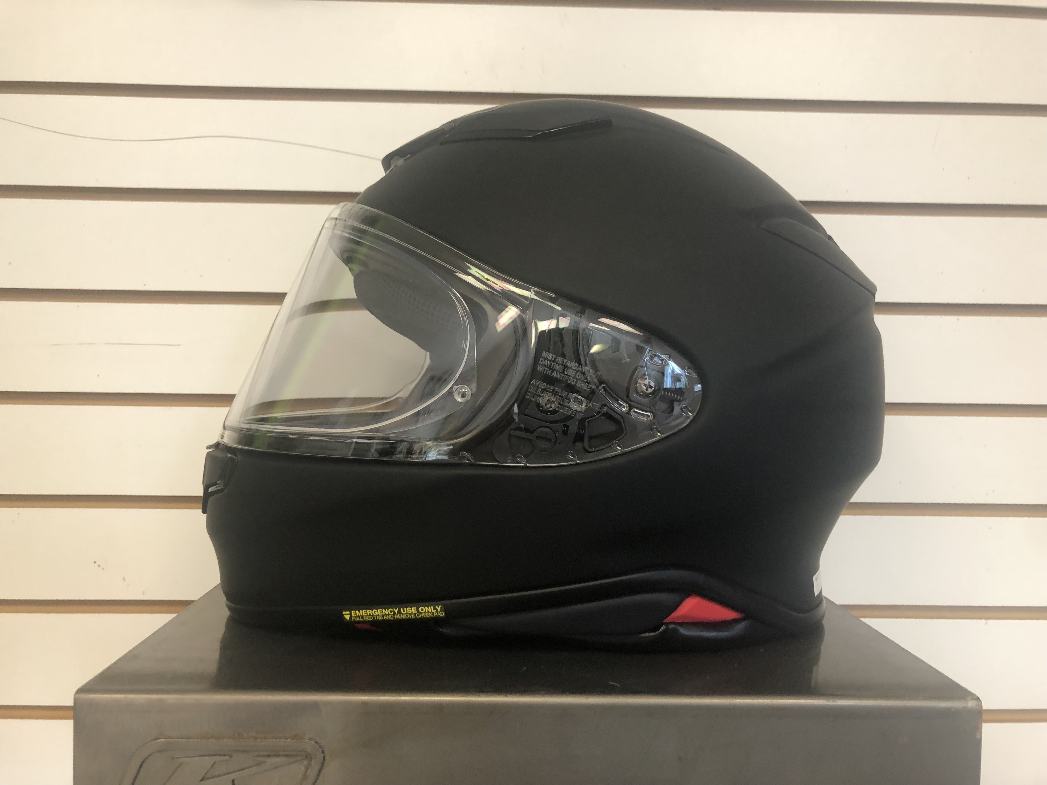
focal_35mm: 28
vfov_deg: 49.7
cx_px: 524
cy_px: 392
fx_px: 847
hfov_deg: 63.4
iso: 50
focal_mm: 3.99
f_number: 1.8
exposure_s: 1/15
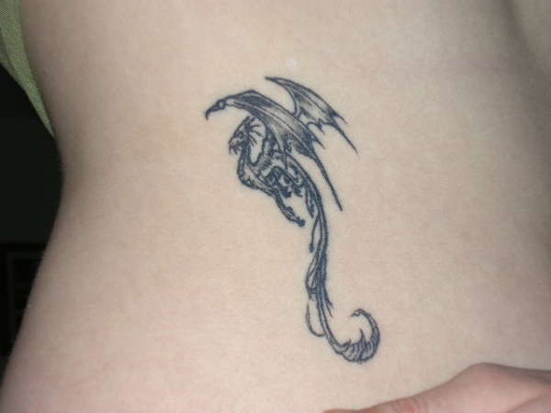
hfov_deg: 20.7
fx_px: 1512
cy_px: 206
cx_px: 276
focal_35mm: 95
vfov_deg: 15.6
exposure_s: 1/125
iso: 50
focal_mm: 14.6
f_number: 4.6
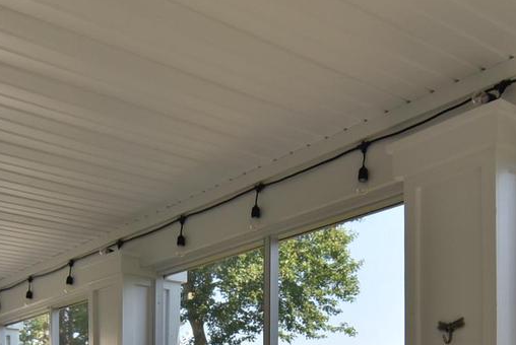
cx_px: 254
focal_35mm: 51
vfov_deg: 23.4
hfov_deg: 38.8
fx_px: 732
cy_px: 452
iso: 200
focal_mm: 12
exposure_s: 1/100
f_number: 8
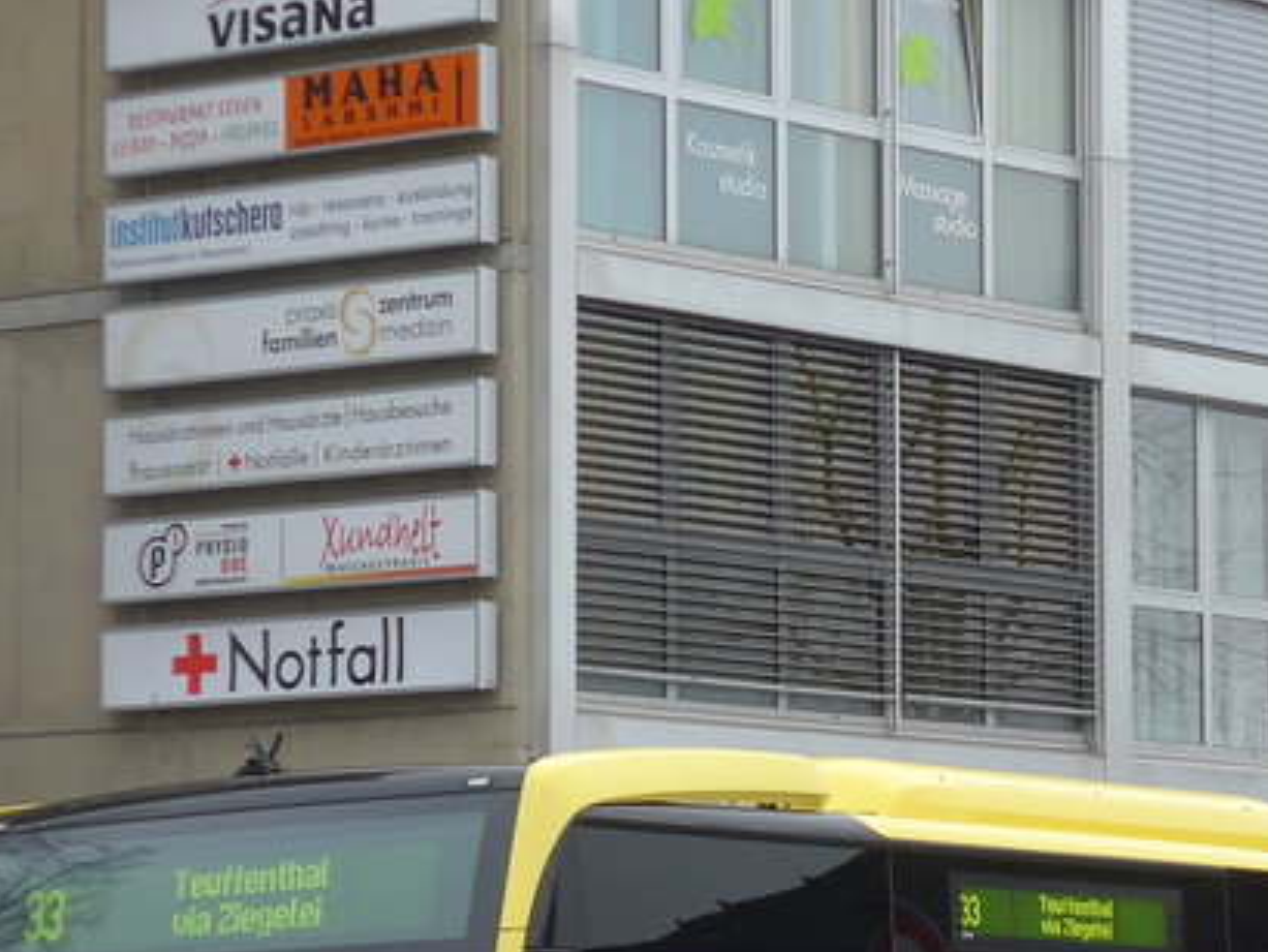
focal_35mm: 182
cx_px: 1039
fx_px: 6669
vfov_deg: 8.2
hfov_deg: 10.8
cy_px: 723
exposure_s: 1/160
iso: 80
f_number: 3.7
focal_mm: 12.7
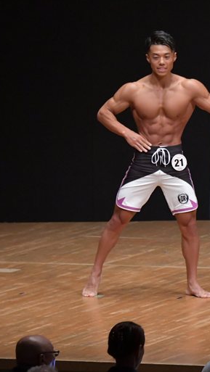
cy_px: 186
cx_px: 194
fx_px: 3985
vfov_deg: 5.4
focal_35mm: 403
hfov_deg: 3.0
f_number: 5.6
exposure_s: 1/400
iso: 6400
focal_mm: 170
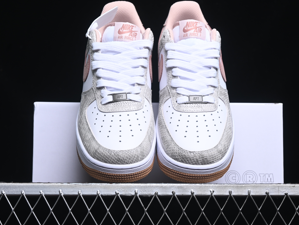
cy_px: 112
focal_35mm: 82
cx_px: 160
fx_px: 708
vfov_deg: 18.0
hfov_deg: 23.8
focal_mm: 50
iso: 160
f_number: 6.3
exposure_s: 1/60
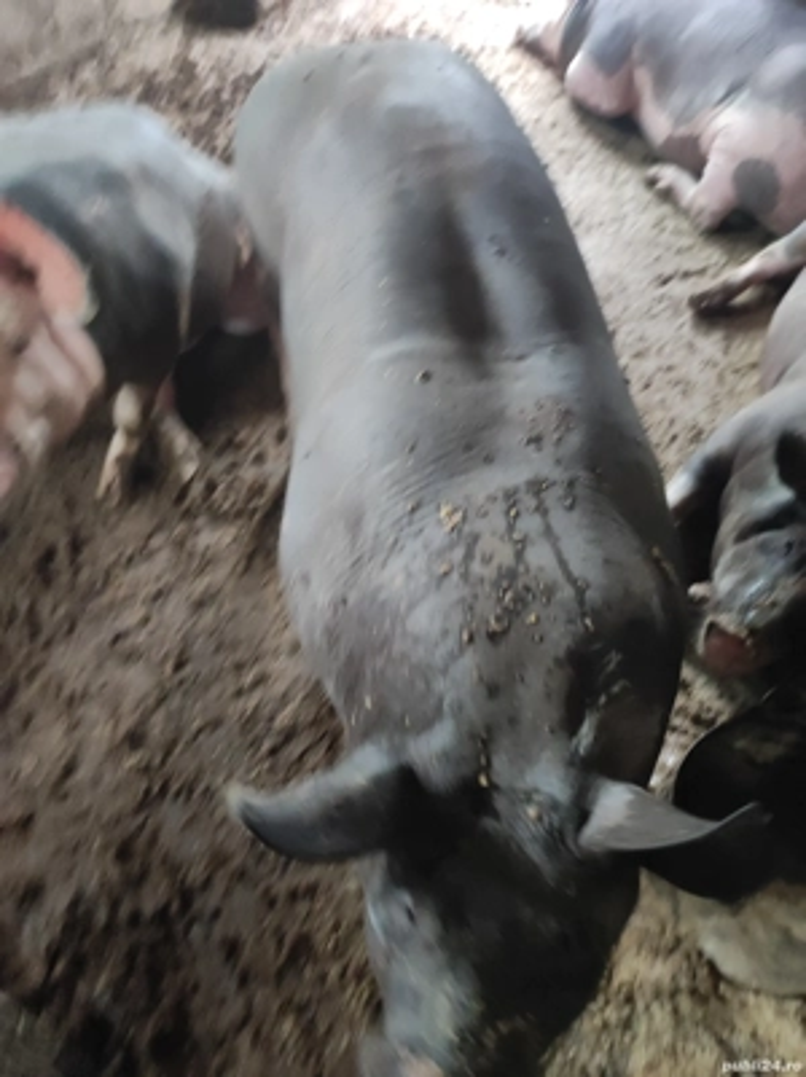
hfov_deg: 54.8
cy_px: 538
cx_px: 403
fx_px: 777
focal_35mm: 25
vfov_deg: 69.4
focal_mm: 4.7
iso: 1201
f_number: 1.79
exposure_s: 1/33
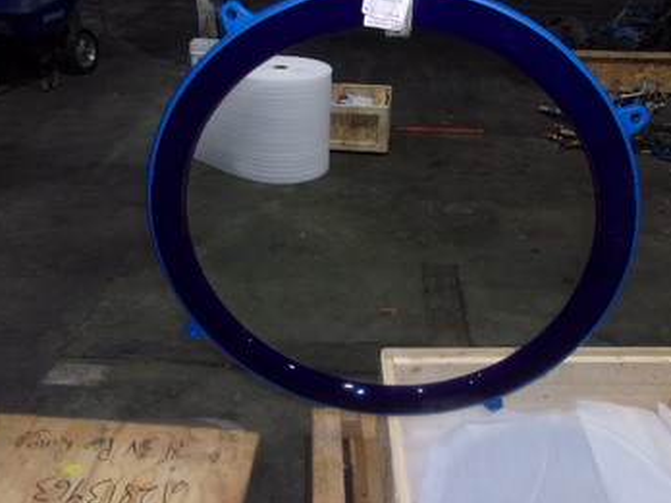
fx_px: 601
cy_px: 243
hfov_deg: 58.3
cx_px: 361
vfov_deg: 45.4
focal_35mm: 31
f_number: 3
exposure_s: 1/34
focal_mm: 4.9
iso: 160
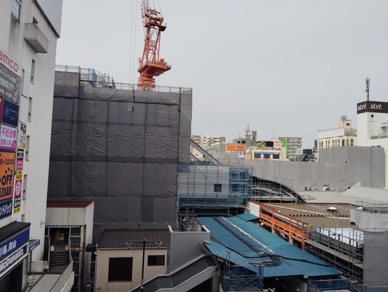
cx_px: 194
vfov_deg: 49.9
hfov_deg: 63.4
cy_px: 146
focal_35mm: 28
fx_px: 314
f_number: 1.8
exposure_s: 1/753
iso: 50
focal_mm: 4.22
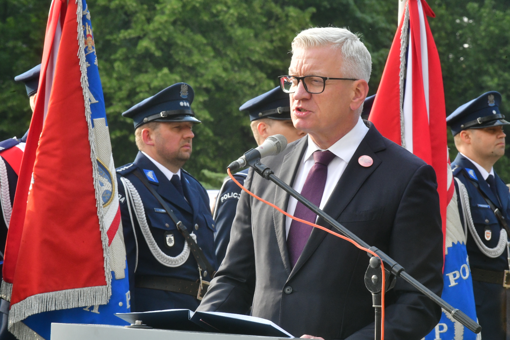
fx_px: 2833
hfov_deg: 10.3
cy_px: 170
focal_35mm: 200
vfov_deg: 6.9
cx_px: 255
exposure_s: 1/160
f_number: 22
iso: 2000
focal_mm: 200
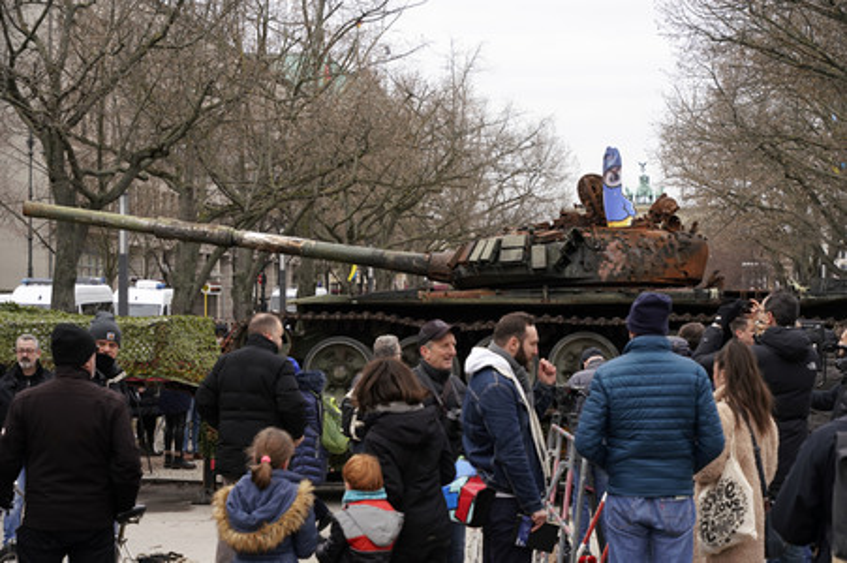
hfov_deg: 22.2
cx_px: 424
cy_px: 282
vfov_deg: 14.8
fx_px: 2163
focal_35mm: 92
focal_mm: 92
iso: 640
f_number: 7.1
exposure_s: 1/400
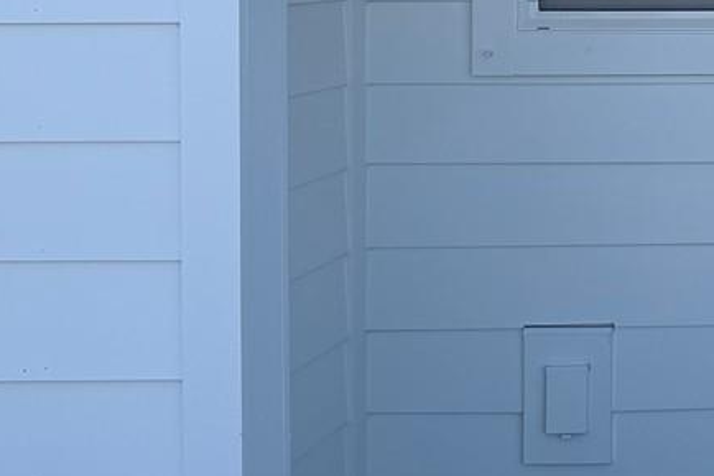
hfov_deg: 19.5
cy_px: -28
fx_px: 1824
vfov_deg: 14.6
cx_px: 1045
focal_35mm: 92
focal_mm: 6.76
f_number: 1.78
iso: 80
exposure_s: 1/2445
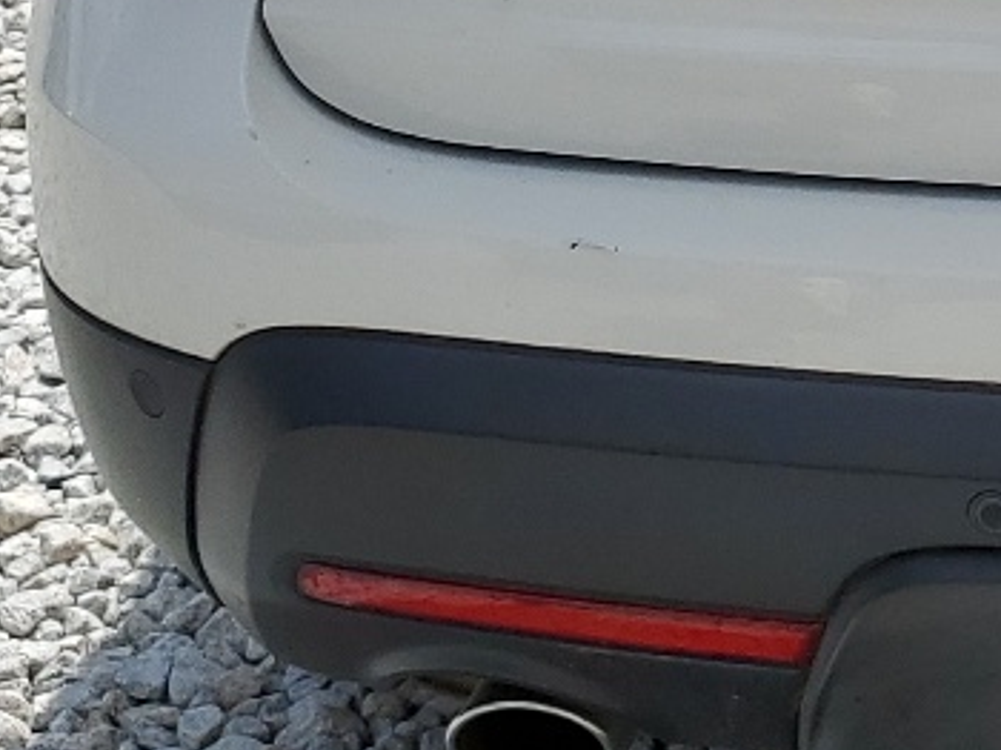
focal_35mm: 119
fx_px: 3439
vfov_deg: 11.7
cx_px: 1599
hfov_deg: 15.1
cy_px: -478
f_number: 1.5
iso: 50
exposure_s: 1/5000
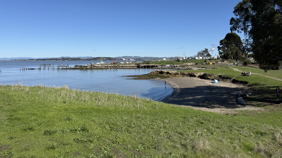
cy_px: 60
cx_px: 143
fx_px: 202
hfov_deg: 69.8
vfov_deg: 42.6
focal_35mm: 27
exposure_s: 1/7353
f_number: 1.78
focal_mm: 6.76
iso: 80
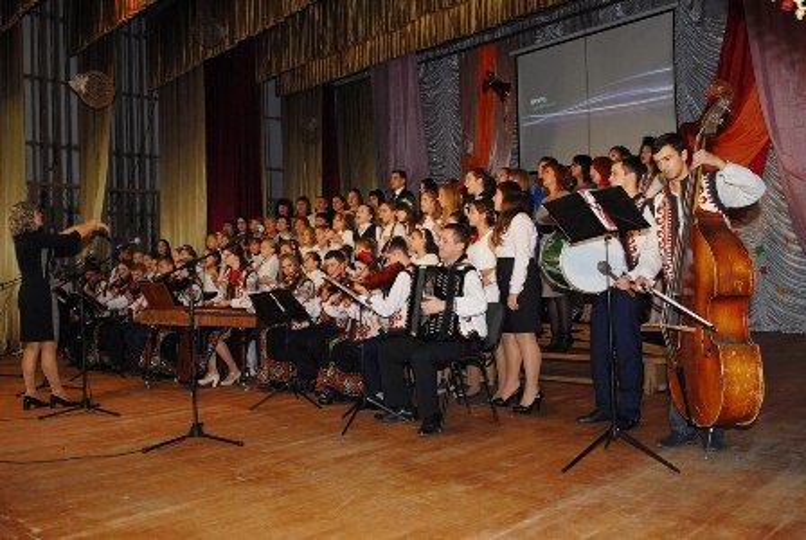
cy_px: 270
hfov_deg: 61.9
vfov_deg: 43.7
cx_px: 403
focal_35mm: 30
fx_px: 673
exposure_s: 1/60
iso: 200
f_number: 5
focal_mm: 20
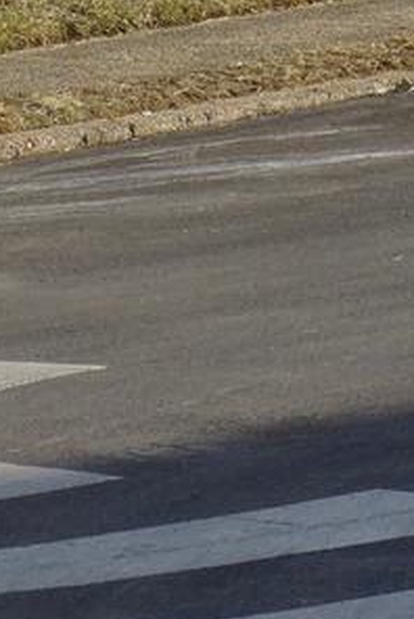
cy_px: -687
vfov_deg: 5.7
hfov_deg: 3.8
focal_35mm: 352
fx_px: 6057
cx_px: -680
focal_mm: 34
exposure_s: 1/125
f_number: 11
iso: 100
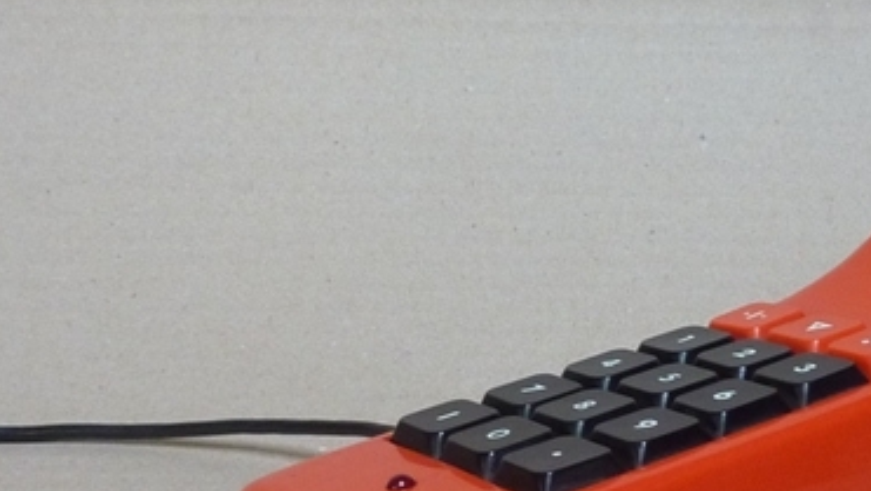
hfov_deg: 27.9
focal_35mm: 74
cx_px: 707
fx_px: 1710
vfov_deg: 16.3
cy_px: 363
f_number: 3.3
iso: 250
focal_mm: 4.1
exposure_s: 1/30
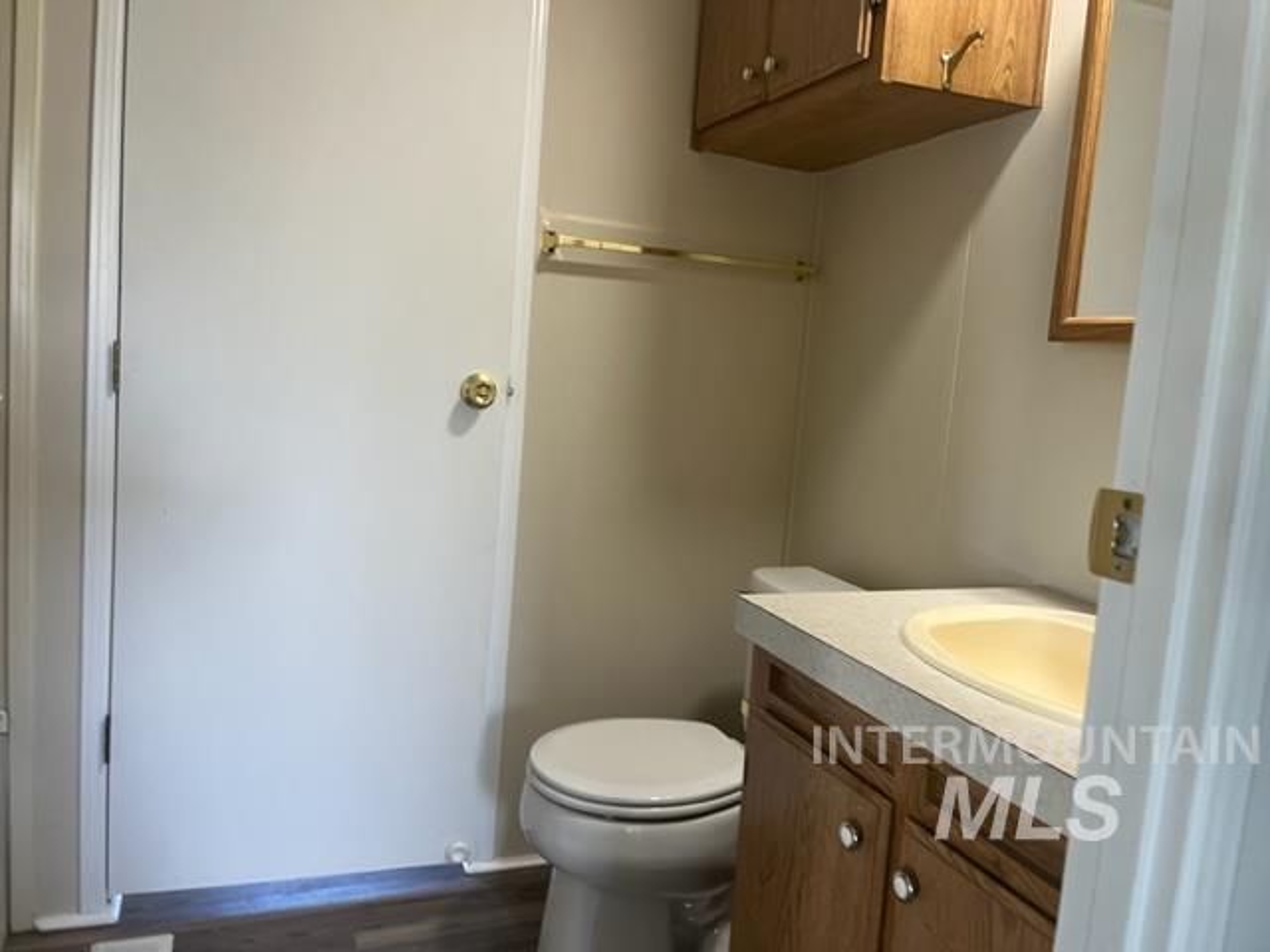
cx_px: 635
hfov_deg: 67.3
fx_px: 954
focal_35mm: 26
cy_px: 476
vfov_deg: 53.1
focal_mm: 5.1
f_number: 1.6
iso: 100
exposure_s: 1/60
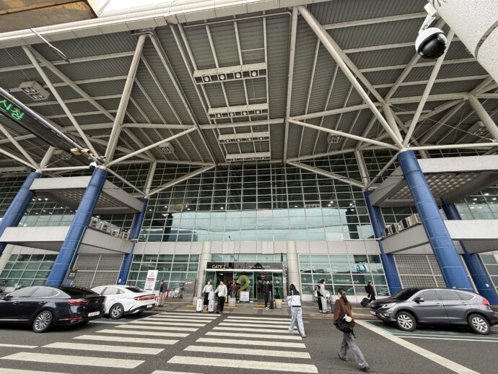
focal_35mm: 14
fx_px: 201
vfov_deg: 85.7
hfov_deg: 102.0
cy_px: 187
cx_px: 249
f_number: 2.2
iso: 64
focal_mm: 2.22
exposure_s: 1/99
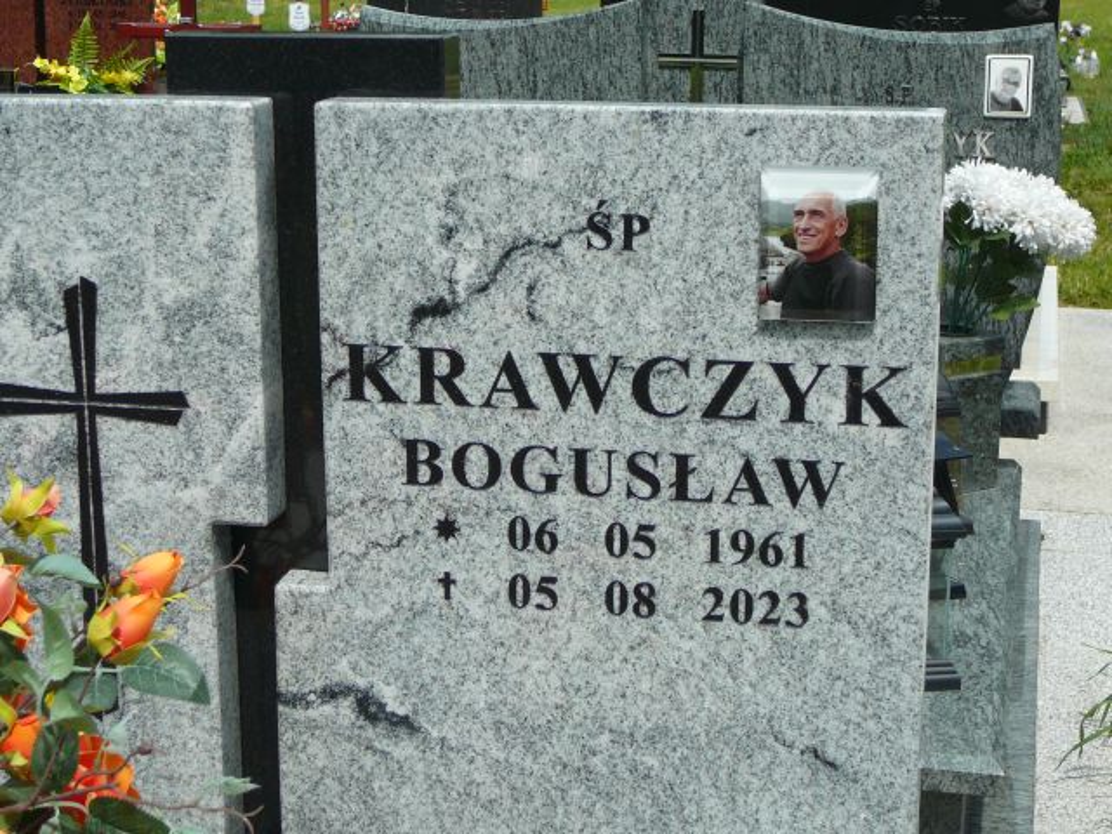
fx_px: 2088
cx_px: 556
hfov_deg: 29.8
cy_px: 417
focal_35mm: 65
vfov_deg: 22.6
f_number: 3.6
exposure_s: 1/800
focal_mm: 9.7
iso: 80
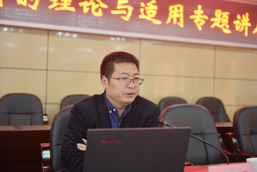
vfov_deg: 28.1
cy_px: 86
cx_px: 128
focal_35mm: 48
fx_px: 343
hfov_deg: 41.1
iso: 800
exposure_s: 1/80
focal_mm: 48
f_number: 2.8
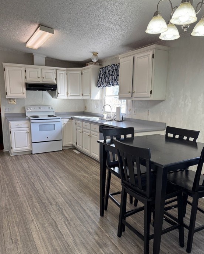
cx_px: 101
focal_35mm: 26
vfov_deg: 65.9
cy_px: 139
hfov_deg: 55.0
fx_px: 196
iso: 125
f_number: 1.78
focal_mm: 6.76
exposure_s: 1/120
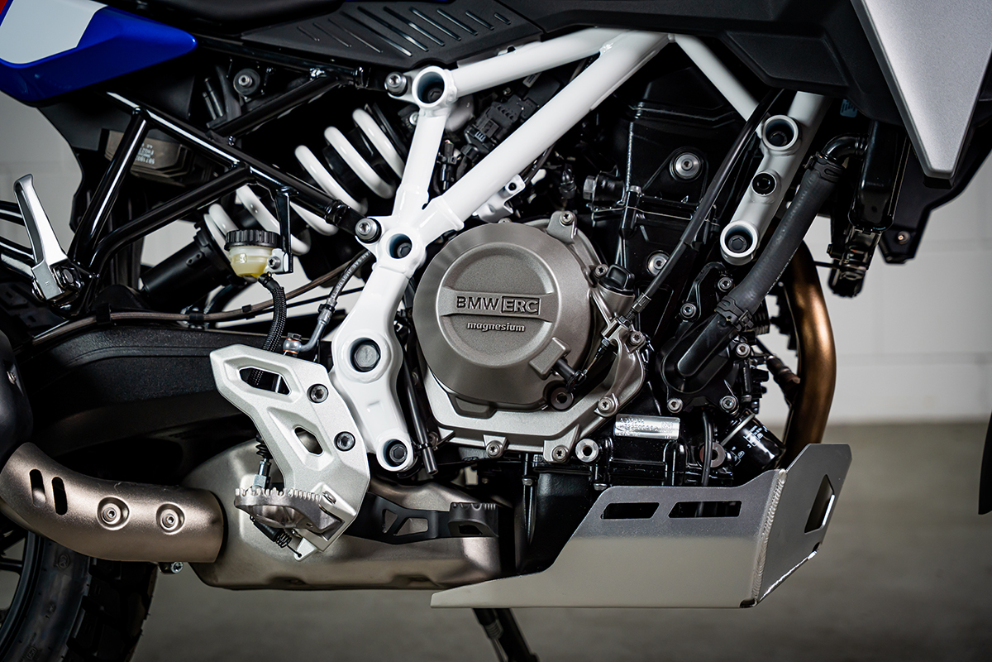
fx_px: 1697
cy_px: 331
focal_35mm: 62
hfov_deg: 32.6
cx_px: 496
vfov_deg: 22.0
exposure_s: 1/125
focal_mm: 61.6
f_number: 2.8
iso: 400
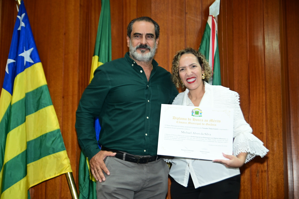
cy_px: 100
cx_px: 150
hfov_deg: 34.5
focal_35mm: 58
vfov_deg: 23.4
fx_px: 482
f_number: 5.6
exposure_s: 1/125
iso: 2000
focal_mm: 58
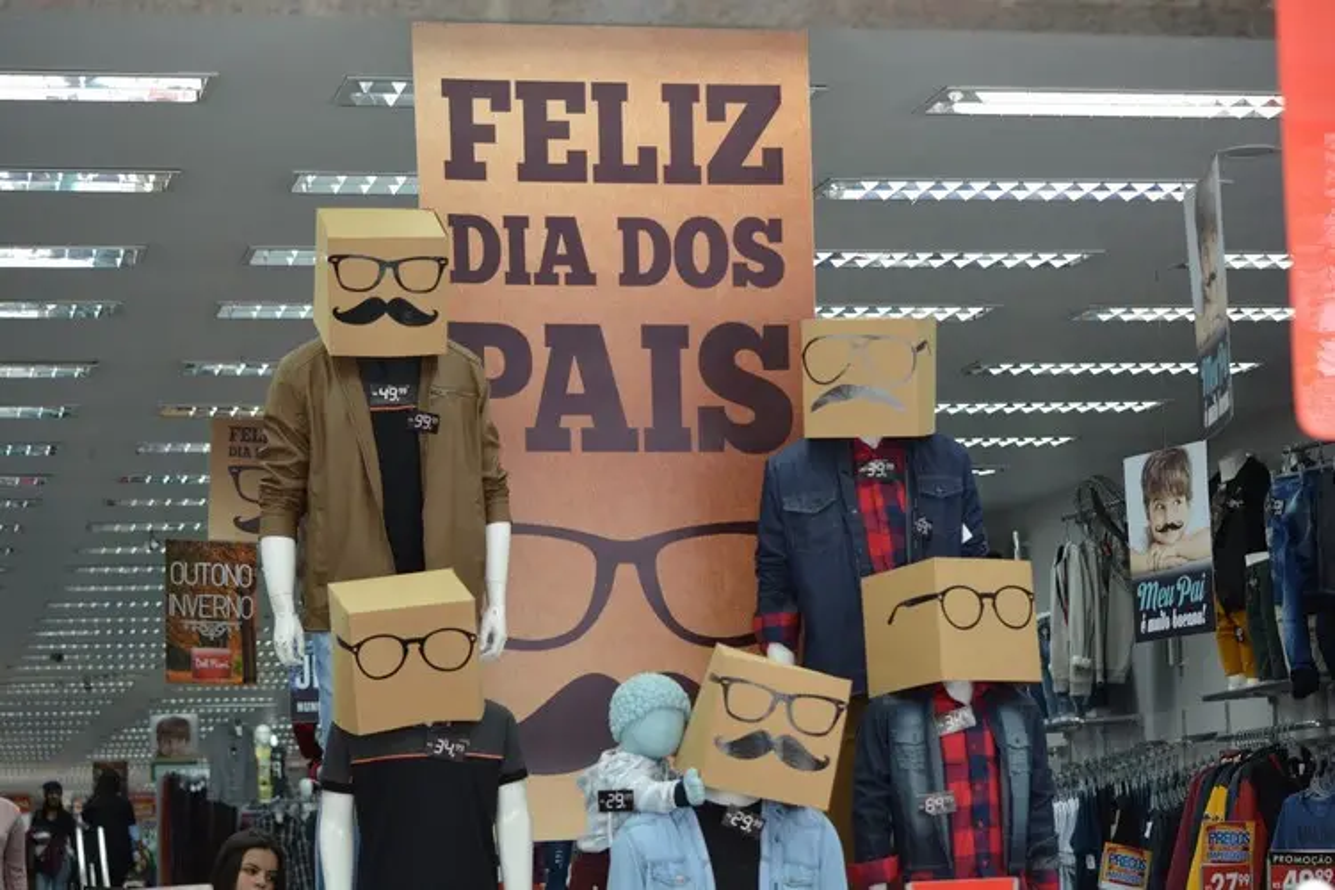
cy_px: 445
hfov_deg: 21.9
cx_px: 668
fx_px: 3448
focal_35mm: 93
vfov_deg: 14.7
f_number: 4.5
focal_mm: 62
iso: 500
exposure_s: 1/60
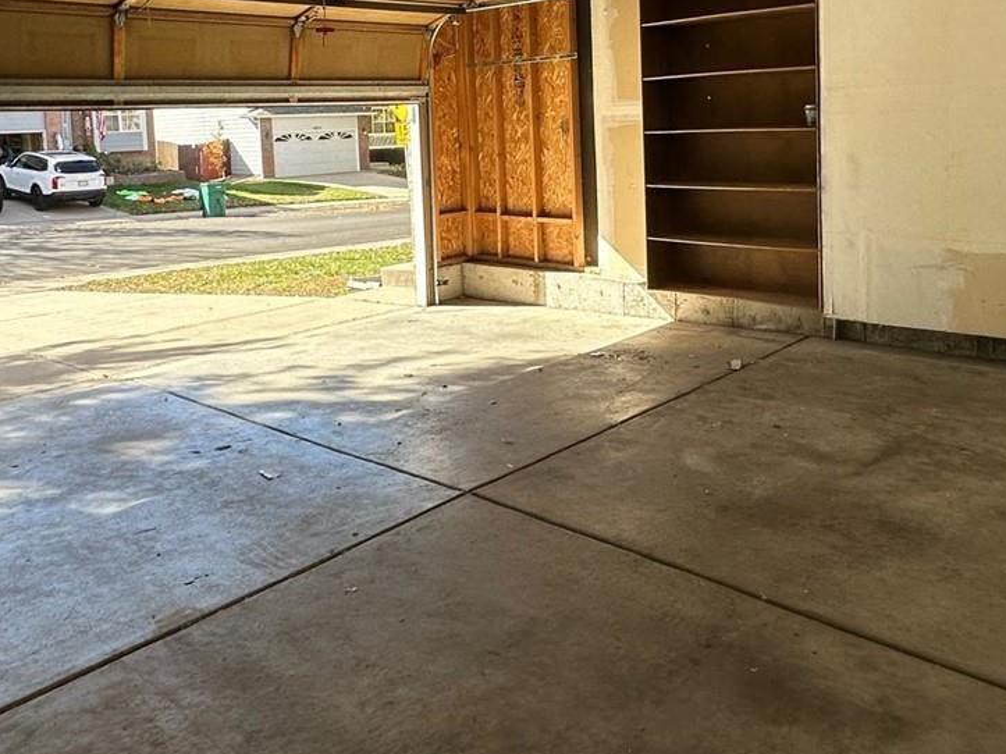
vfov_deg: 43.9
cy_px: 185
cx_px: 511
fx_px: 901
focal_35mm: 31
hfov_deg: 58.4
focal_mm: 2.22
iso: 40
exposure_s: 1/404
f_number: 2.2
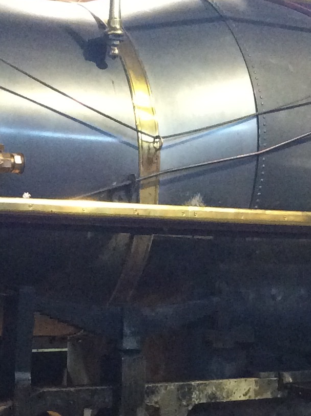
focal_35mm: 102
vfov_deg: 18.7
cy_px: 436
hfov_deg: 14.5
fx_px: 1225
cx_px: 127
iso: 250
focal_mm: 3.3
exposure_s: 1/25
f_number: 2.4
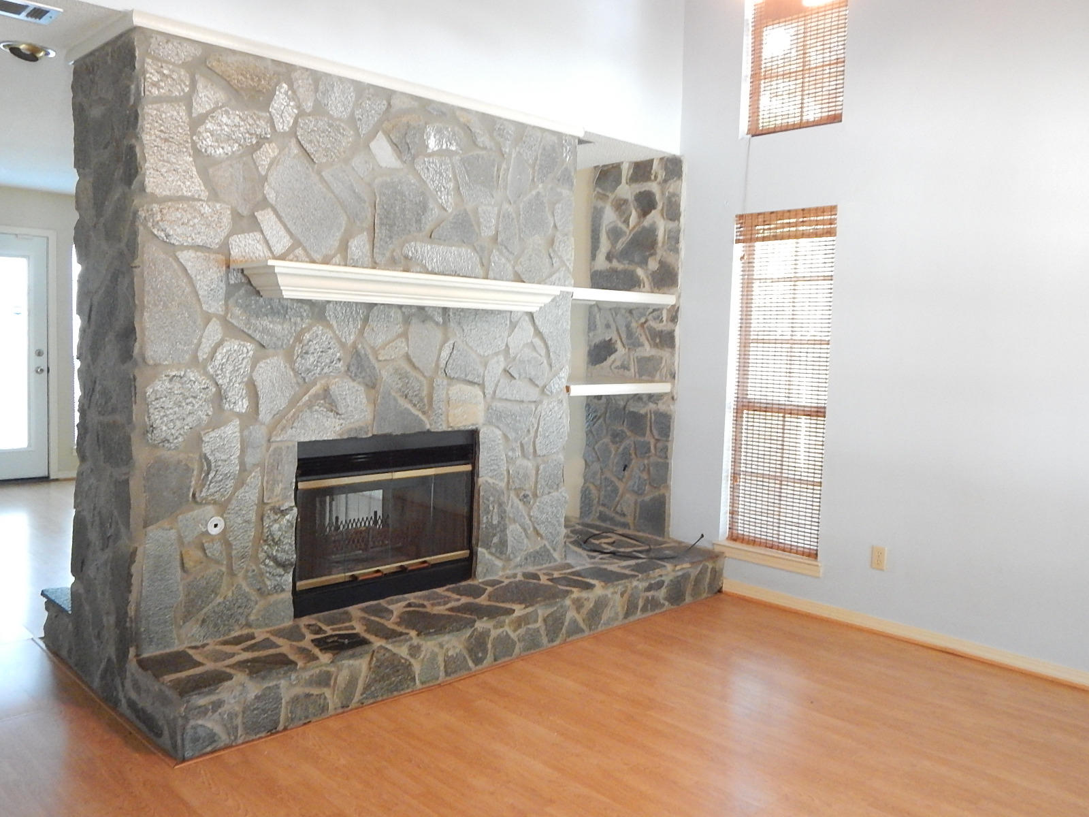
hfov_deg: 63.4
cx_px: 544
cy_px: 408
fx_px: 881
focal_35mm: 28
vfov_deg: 49.7
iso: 720
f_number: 3.2
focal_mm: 5.1
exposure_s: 1/15
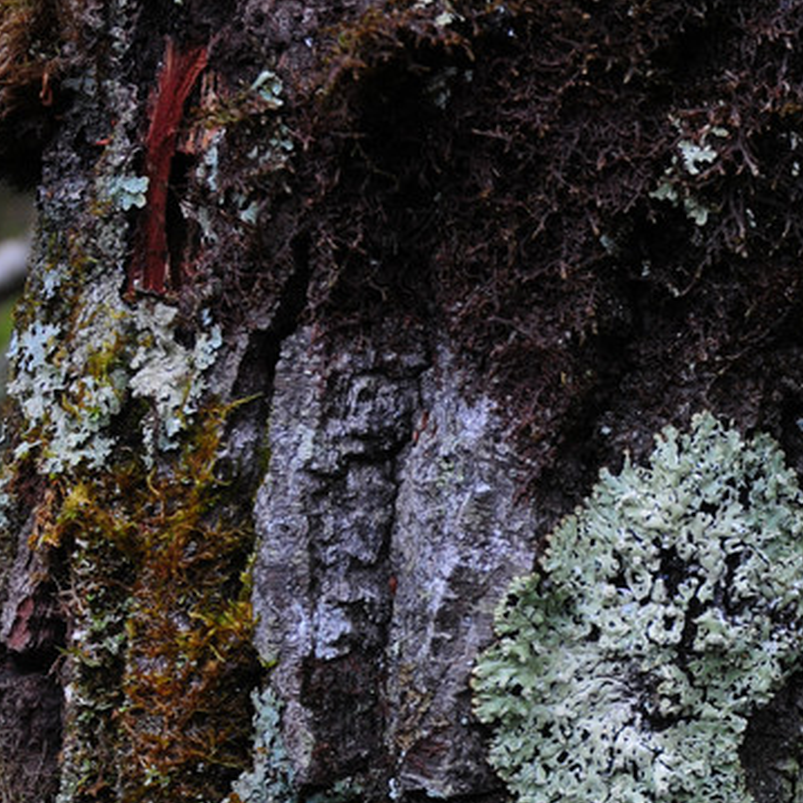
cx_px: 606
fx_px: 2231
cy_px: 774
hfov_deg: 20.2
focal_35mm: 85
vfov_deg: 19.9
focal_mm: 24
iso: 400
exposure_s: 1/60
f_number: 6.3
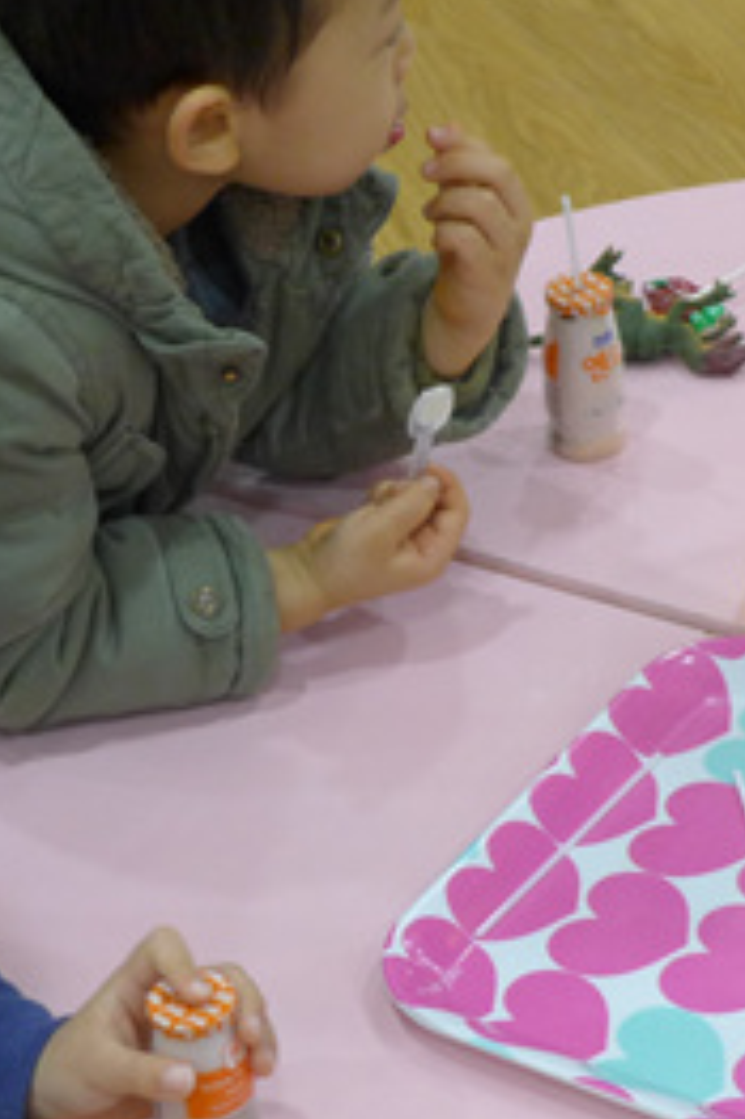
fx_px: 3699
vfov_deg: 17.2
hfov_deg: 11.5
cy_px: 557
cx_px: 417
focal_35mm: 119
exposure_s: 1/160
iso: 250
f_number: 1.8
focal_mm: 9.2
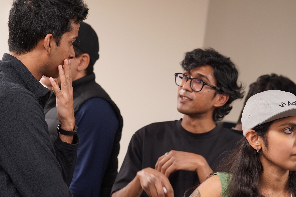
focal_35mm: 112
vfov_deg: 12.2
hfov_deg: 18.2
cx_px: 148
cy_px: 98
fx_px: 925
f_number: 4
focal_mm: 75
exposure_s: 1/160
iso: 2500
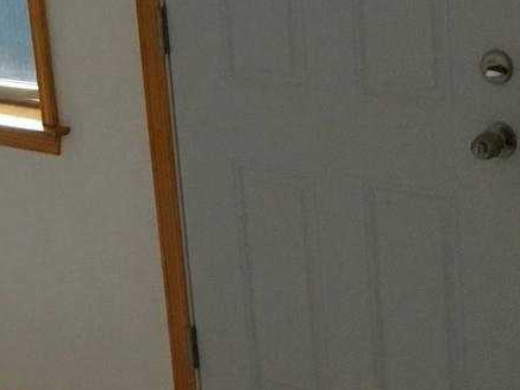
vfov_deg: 10.9
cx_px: -174
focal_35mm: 136
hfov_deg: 13.9
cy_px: 341
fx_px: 2044
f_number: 2.2
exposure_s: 1/30
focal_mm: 4.15
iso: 125
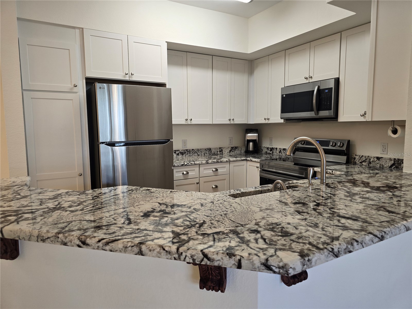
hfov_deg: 73.9
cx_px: 206
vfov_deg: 58.9
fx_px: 274
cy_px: 154
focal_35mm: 23
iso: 100
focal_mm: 6.3
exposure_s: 1/120
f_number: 1.7
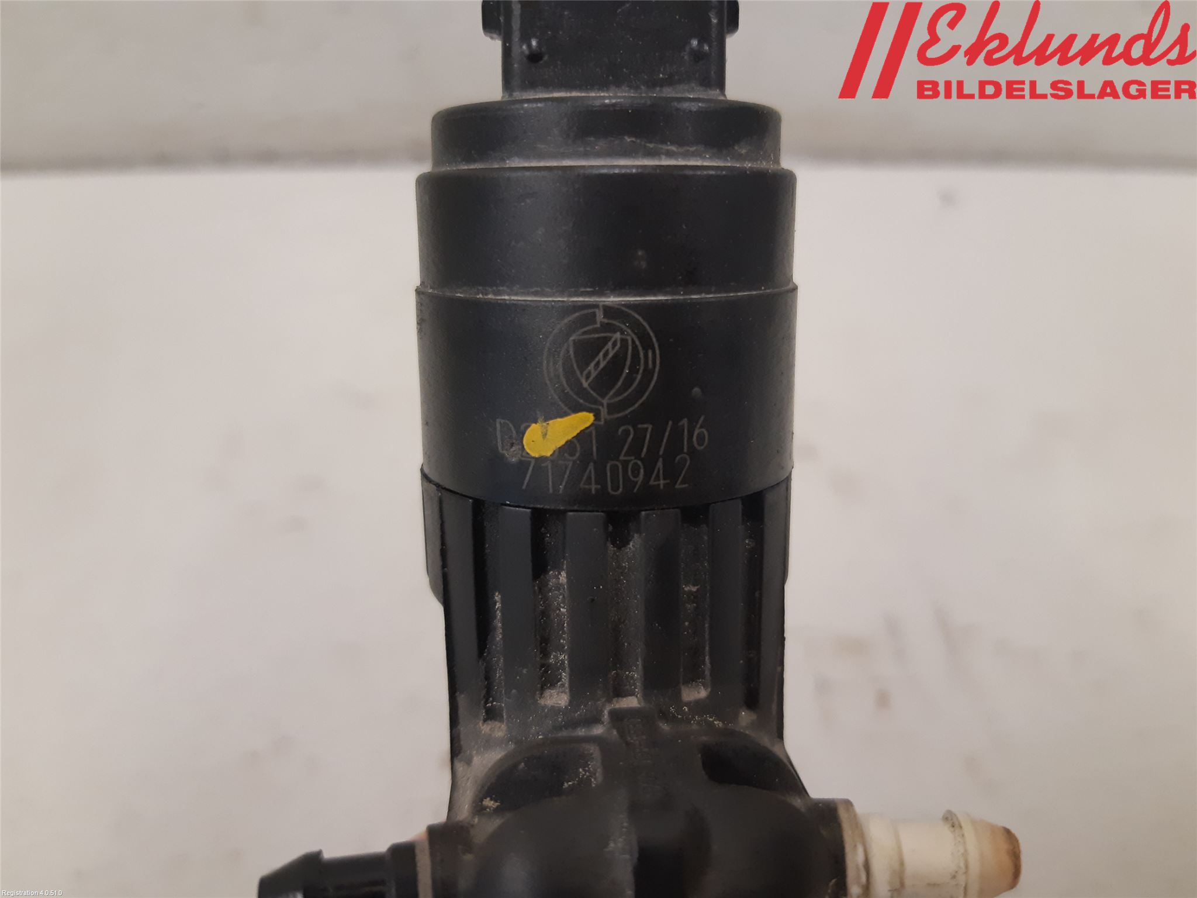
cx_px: 598
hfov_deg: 67.3
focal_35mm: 26
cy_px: 449
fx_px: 899
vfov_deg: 53.1
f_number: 1.7
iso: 200
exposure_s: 1/50
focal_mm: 3.93
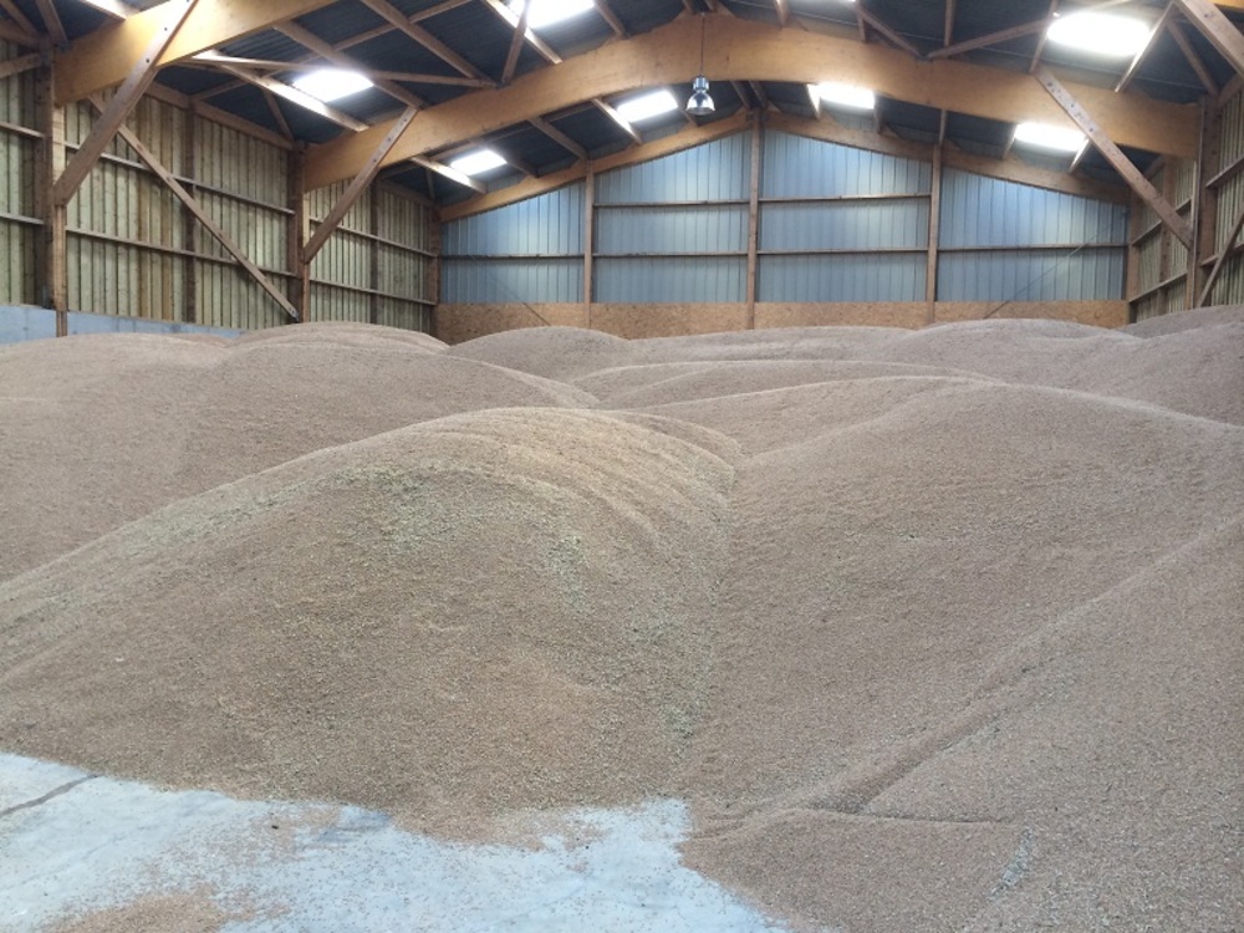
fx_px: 1078
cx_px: 622
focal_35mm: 30
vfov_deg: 46.8
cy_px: 466
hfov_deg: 60.0
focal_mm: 4.12
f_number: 2.2
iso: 50
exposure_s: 1/40
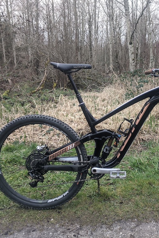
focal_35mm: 37
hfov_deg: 35.4
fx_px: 245
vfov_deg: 51.9
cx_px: 113
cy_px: 118
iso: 49
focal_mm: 4.67
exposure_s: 1/303
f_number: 2
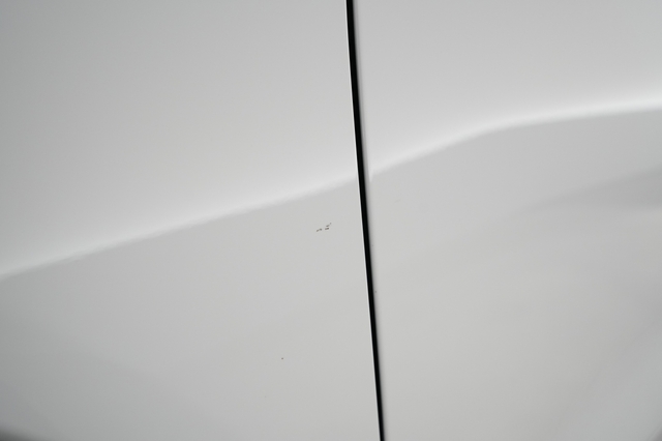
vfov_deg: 46.4
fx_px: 515
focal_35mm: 28
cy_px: 220
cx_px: 331
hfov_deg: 65.5
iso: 2000
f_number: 5
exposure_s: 1/100
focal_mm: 28
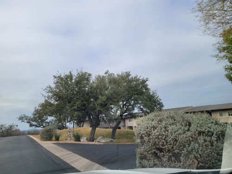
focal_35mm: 26
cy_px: 87
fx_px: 174
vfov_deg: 53.1
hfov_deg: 67.3
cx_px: 116
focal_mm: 5.4
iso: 40
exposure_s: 1/1864
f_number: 1.8
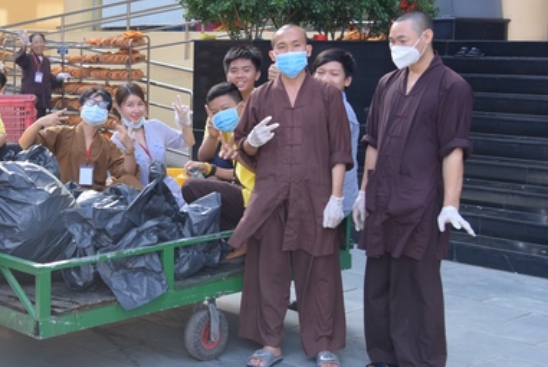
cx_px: 92
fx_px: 1143
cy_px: 102
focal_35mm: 75
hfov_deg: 26.4
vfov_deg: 18.1
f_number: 4.5
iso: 125
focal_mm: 44
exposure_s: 1/125
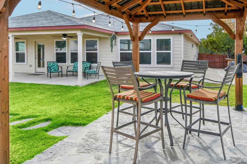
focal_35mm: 28
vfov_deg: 45.1
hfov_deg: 64.6
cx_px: 153
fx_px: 192
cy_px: 45
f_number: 8
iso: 400
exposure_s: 1/500
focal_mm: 10
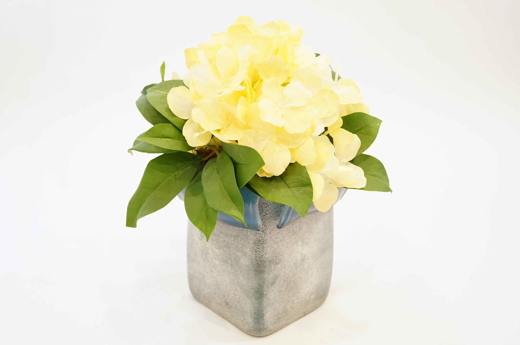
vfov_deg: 43.5
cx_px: 260
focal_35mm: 30
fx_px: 433
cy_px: 172
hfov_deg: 62.0
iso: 2500
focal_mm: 20
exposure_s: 1/60
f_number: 4
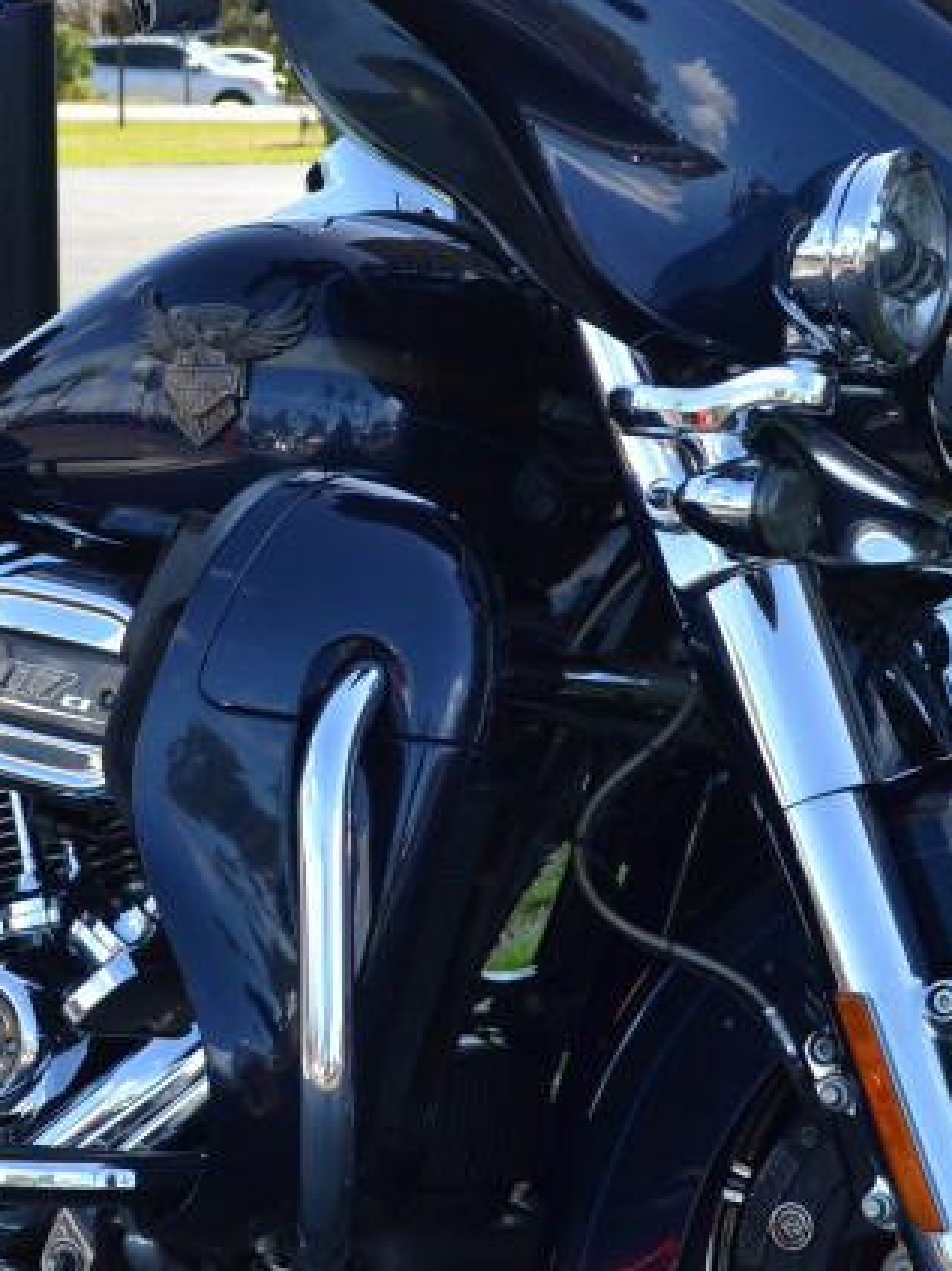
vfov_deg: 21.8
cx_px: 249
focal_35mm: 90
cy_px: 646
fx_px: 3302
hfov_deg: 16.3
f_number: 6.3
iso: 100
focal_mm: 22
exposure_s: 1/160
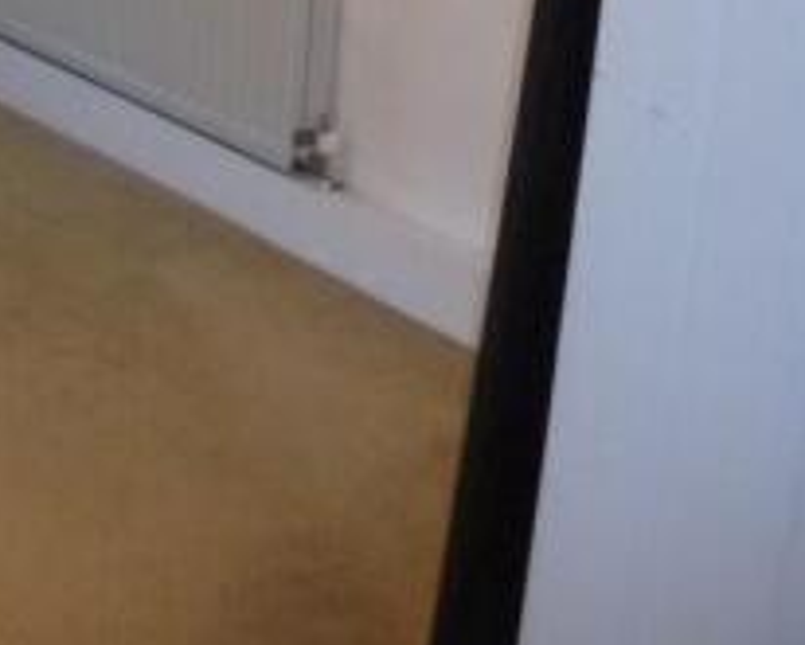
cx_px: -330
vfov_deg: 20.7
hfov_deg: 23.3
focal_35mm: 69
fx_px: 1645
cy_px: -127
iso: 400
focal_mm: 4.5
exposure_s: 1/60
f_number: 3.1
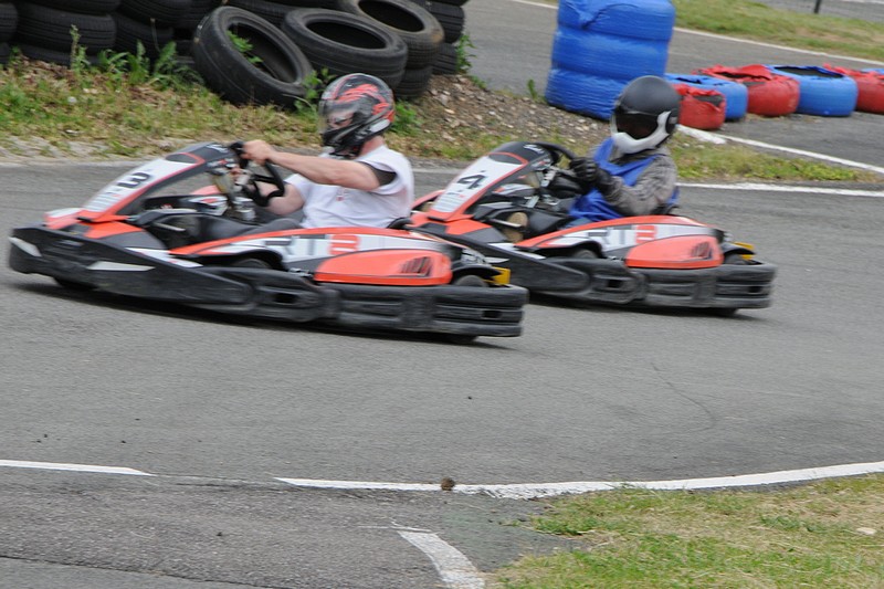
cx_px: 442
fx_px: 7365
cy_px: 294
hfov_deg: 6.9
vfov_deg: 4.6
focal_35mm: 300
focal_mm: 200
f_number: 11
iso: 400
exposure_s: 1/160
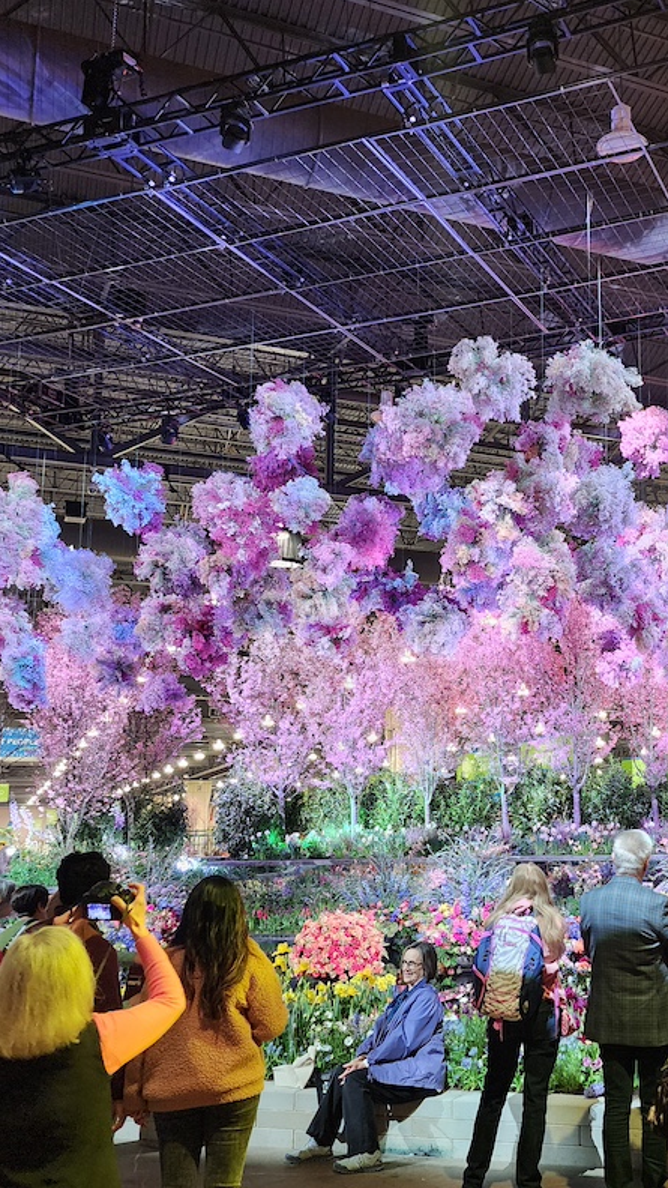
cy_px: 616
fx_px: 1196
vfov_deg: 52.8
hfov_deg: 30.2
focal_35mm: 38
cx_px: 561
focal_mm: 6.4
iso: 500
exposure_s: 1/60
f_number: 1.8
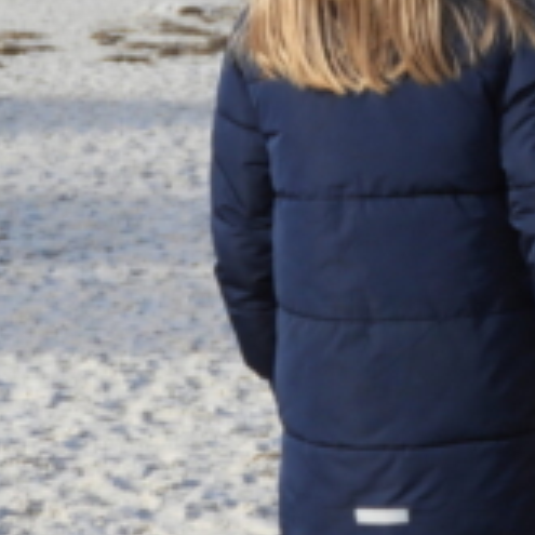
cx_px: 512
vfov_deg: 5.3
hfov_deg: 5.3
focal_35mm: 332
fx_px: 5805
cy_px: 44
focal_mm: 20.6
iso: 100
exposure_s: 1/250
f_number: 5
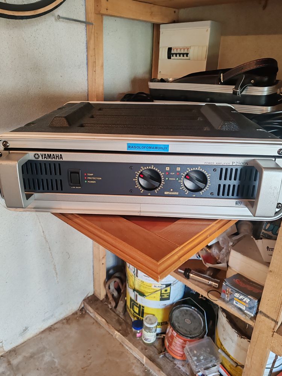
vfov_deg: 65.3
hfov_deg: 51.4
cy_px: 188
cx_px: 141
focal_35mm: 27
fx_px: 293
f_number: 1.9
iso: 1250
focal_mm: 6.12
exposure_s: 1/100
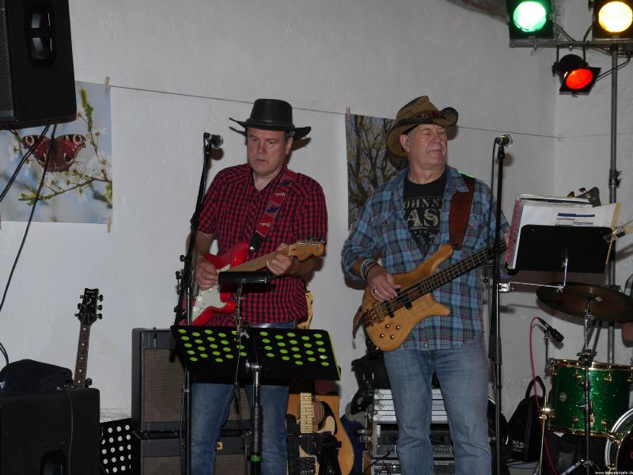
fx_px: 1499
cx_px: 316
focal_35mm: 82
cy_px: 238
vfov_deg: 18.0
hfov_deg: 23.8
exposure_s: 1/60
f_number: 5.3
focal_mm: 41
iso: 200
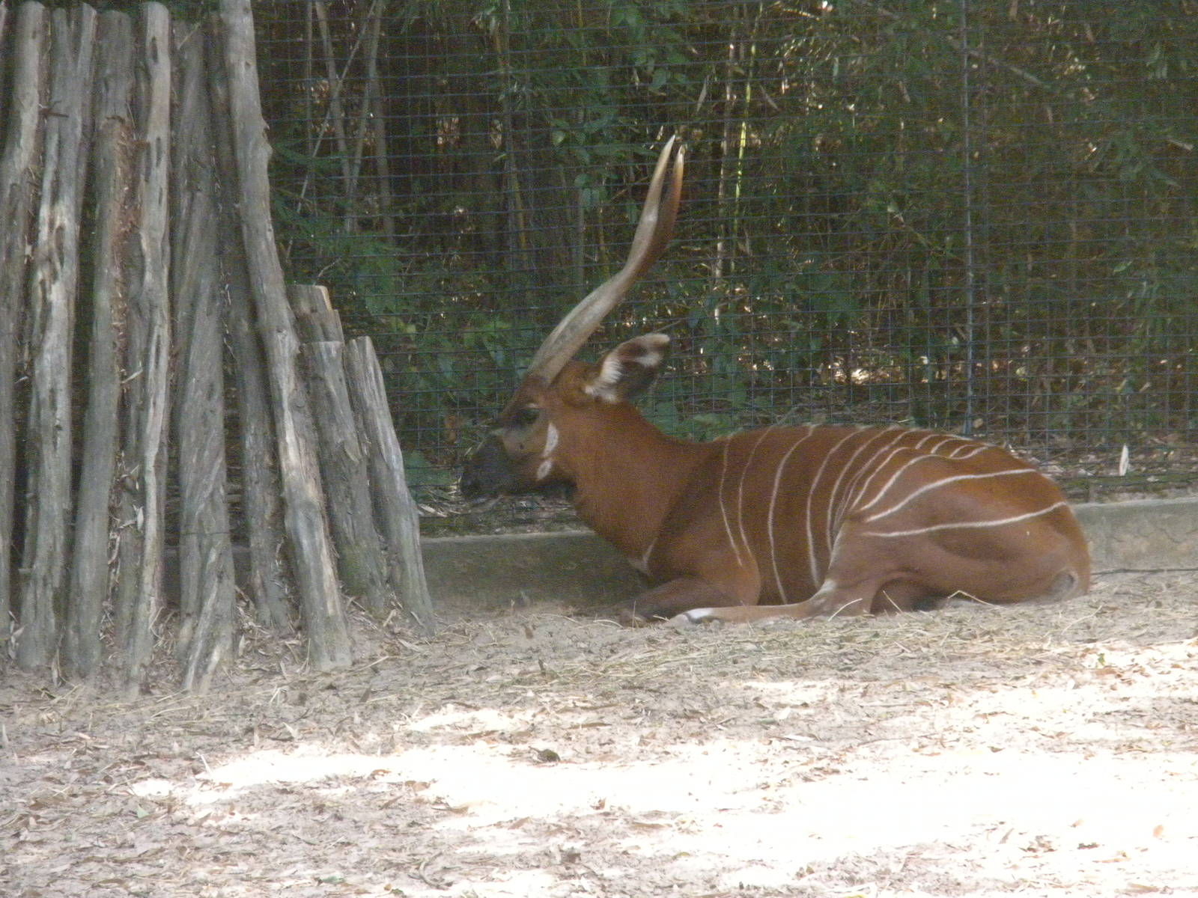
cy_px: 449
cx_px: 599
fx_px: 8998
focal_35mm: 260
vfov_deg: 5.7
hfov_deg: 7.6
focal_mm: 46.2
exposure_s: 1/296
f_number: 5.3
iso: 718
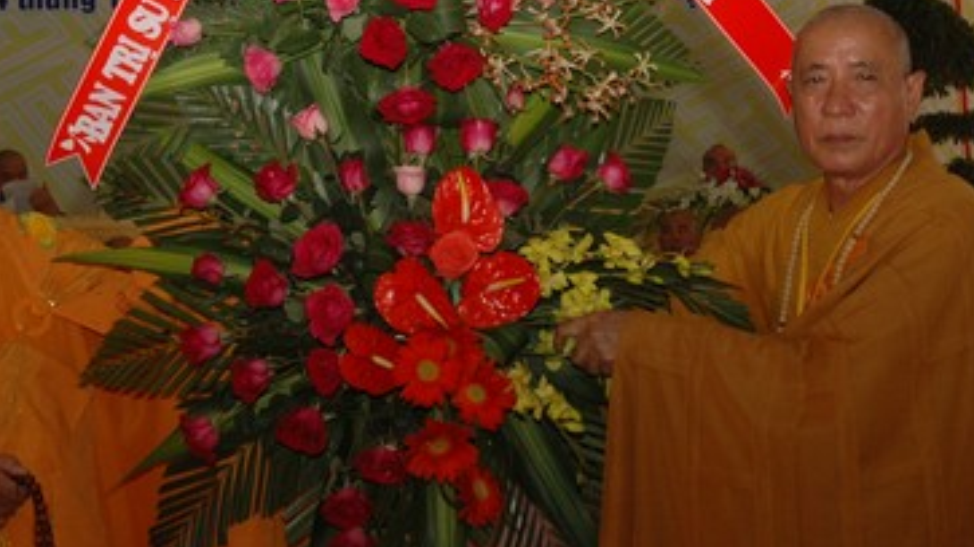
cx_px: 405
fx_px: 2219
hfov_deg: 24.7
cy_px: 115
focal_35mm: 86
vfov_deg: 14.0
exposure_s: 1/100
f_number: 5
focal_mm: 31
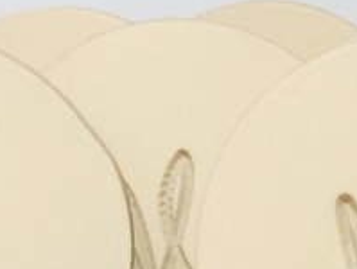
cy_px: 126
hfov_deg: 10.1
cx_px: 567
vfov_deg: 7.9
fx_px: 1942
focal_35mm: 188
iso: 80
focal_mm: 4.12
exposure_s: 1/30
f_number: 2.2
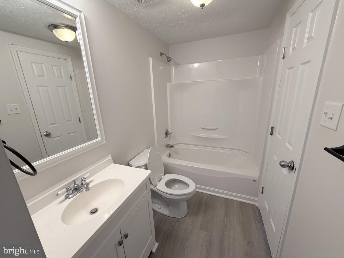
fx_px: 139
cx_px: 172
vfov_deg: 85.7
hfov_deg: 102.1
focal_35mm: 14
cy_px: 129
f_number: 2.2
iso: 200
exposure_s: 1/120
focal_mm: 2.22
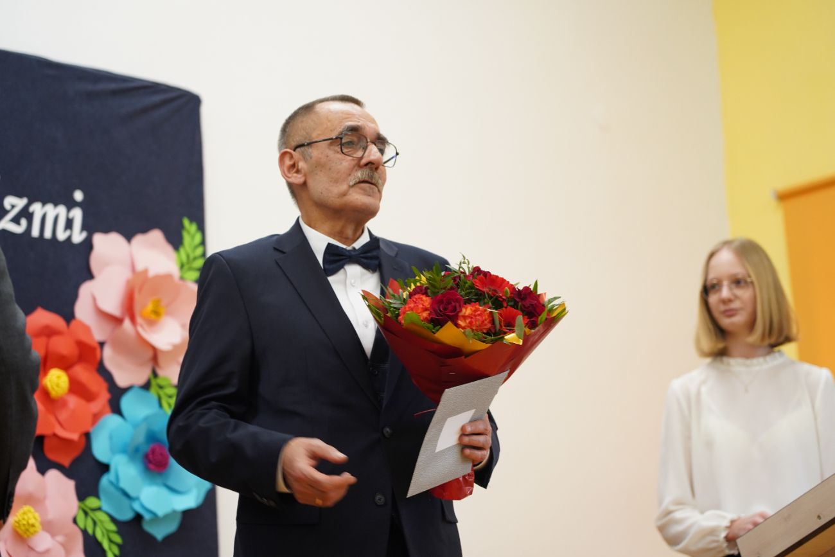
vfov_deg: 13.0
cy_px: 278
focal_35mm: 105
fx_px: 2436
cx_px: 418
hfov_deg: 19.5
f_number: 4
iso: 1600
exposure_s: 1/125
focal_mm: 105
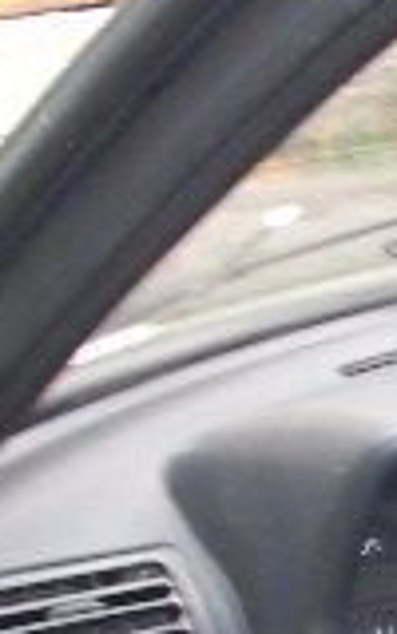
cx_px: 925
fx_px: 2718
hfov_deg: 7.8
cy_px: 701
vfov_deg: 13.1
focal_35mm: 157
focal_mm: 6.2
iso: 100
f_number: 2.8
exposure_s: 1/30
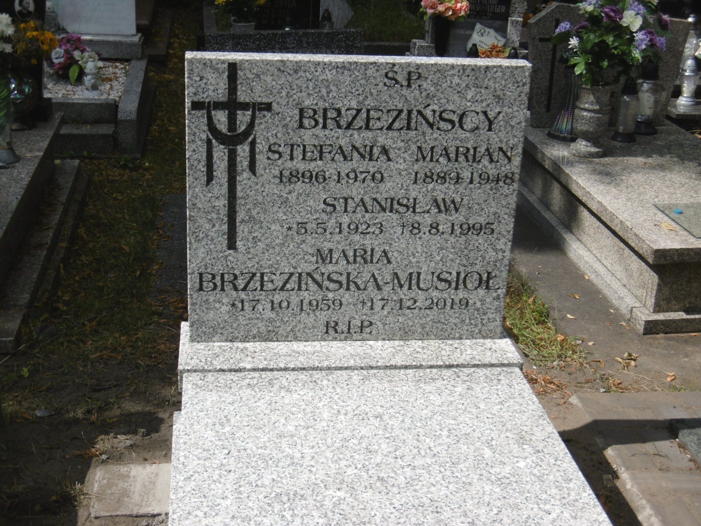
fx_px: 1033
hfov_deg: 37.5
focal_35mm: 51
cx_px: 350
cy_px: 263
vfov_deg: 28.6
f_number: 10.1
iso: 100
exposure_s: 1/250
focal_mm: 9.2
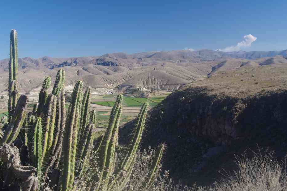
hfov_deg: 46.4
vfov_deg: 31.9
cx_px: 138
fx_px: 335
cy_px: 97
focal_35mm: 42
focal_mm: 26
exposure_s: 1/50
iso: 200
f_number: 11
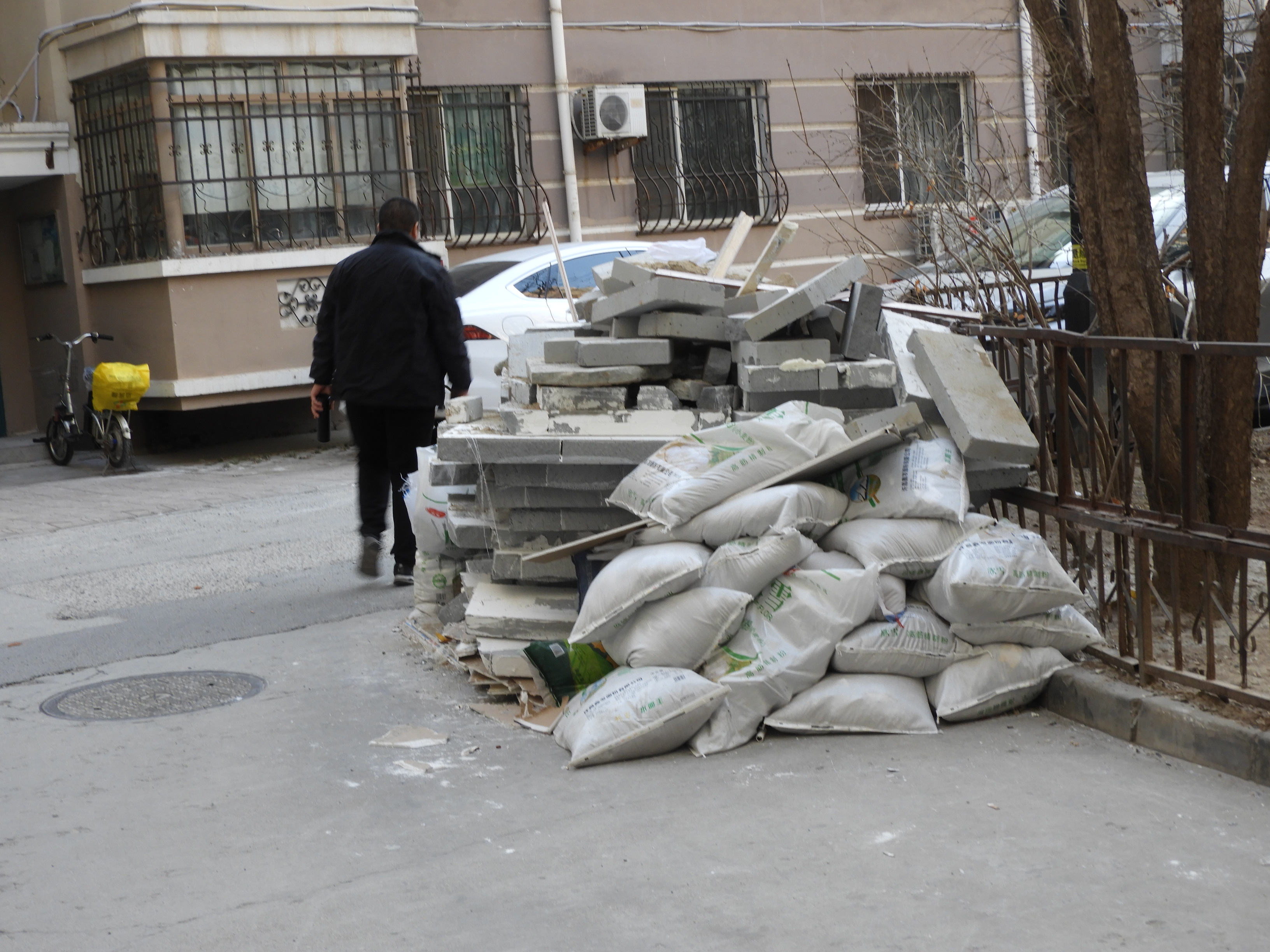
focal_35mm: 60
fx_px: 2201
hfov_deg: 32.2
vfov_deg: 24.4
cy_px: 476
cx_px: 635
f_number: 4.2
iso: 100
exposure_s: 1/30
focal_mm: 10.7
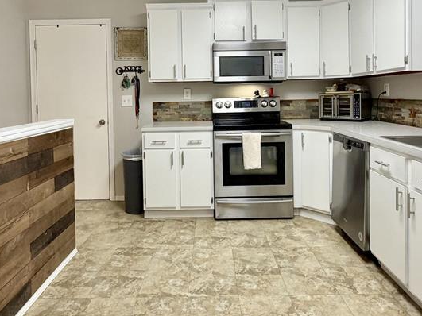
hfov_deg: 65.3
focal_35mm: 27
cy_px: 102
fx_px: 329
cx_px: 207
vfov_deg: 50.3
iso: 200
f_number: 2.2
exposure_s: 1/120
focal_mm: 2.22
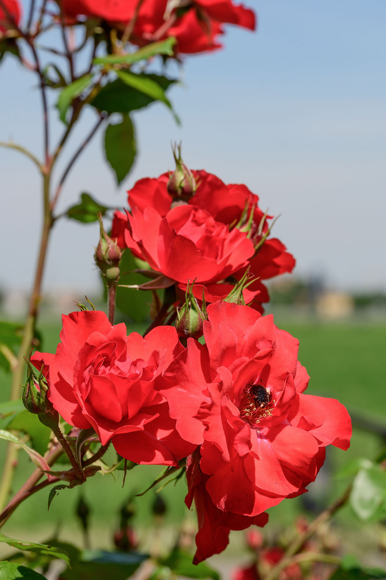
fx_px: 1691
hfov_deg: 13.0
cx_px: 193
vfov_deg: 19.5
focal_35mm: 105
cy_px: 290
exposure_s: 1/200
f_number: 14
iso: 100
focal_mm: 105
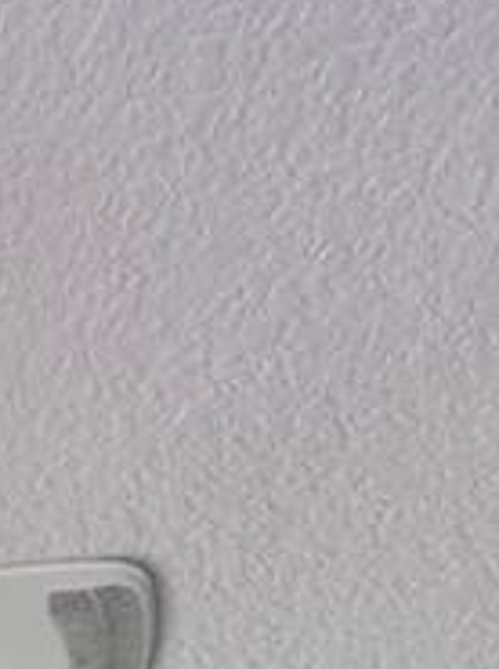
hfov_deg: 14.5
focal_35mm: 91
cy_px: 1855
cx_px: -358
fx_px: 1755
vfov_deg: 12.5
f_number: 2.2
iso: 100
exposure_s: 1/120
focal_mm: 2.22
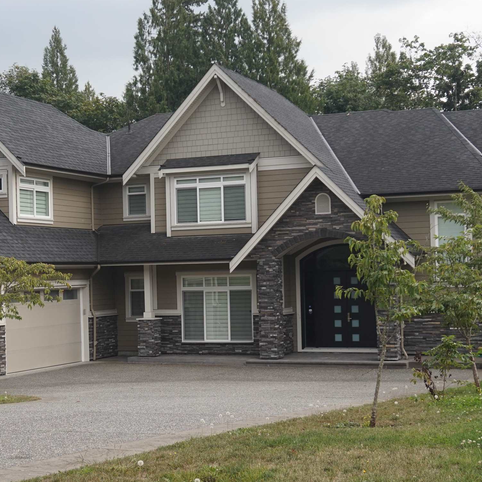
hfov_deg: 26.3
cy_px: 253
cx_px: 149
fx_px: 1022
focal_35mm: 65
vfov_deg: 26.5
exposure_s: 1/320
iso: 100
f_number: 4.5
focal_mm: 25
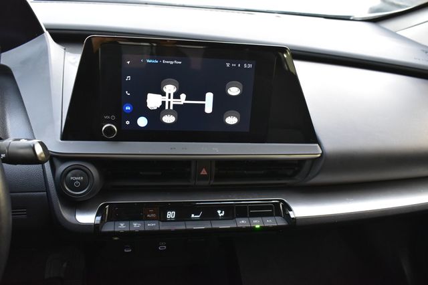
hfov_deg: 57.2
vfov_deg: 39.9
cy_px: 142
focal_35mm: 33
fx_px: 392
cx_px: 214
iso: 1250
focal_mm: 22
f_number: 6.3
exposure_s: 1/15
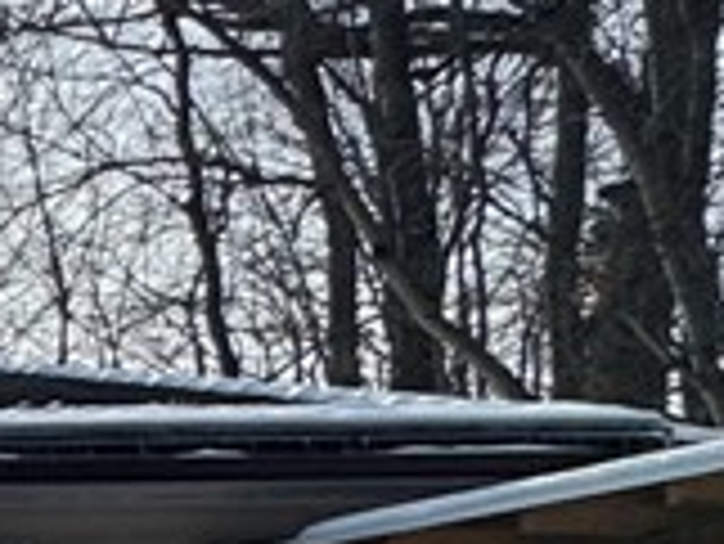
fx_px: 1863
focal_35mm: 89
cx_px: -1524
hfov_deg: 11.1
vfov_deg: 15.2
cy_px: 850
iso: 40
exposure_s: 1/1449
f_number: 2.2
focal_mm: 2.22
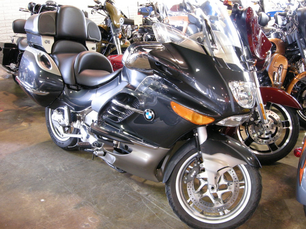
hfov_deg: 52.6
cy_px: 114
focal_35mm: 35
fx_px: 309
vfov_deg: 40.7
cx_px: 153
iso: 200
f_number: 5.4
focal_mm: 7.5
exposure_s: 1/2
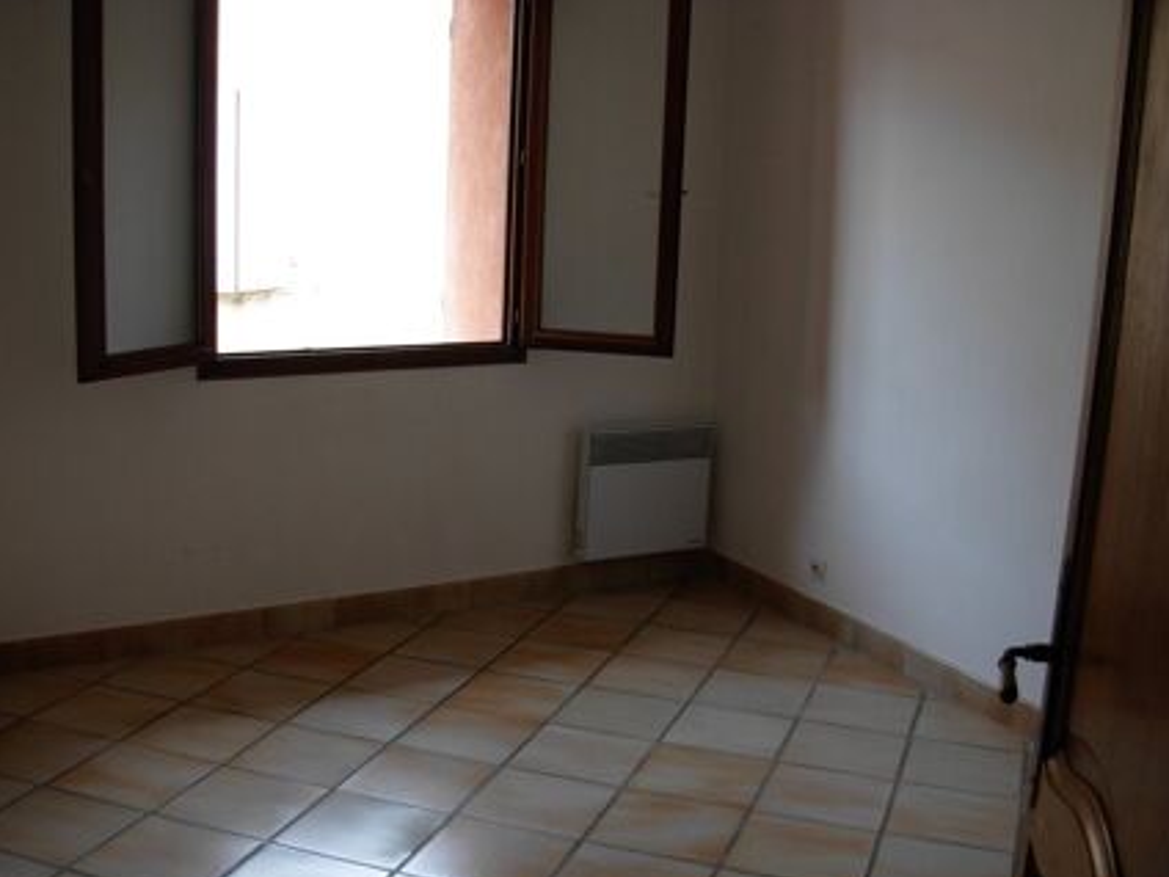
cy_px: 488
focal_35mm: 43
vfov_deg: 33.6
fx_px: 1452
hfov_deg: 43.8
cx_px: 562
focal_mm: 6.3
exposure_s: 1/35.9
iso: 79
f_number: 2.9
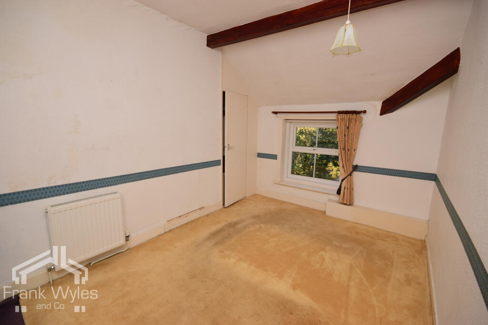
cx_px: 244
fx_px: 203
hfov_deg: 100.4
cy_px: 162
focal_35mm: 15
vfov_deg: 77.3
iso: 100
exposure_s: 1/60
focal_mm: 10
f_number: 10
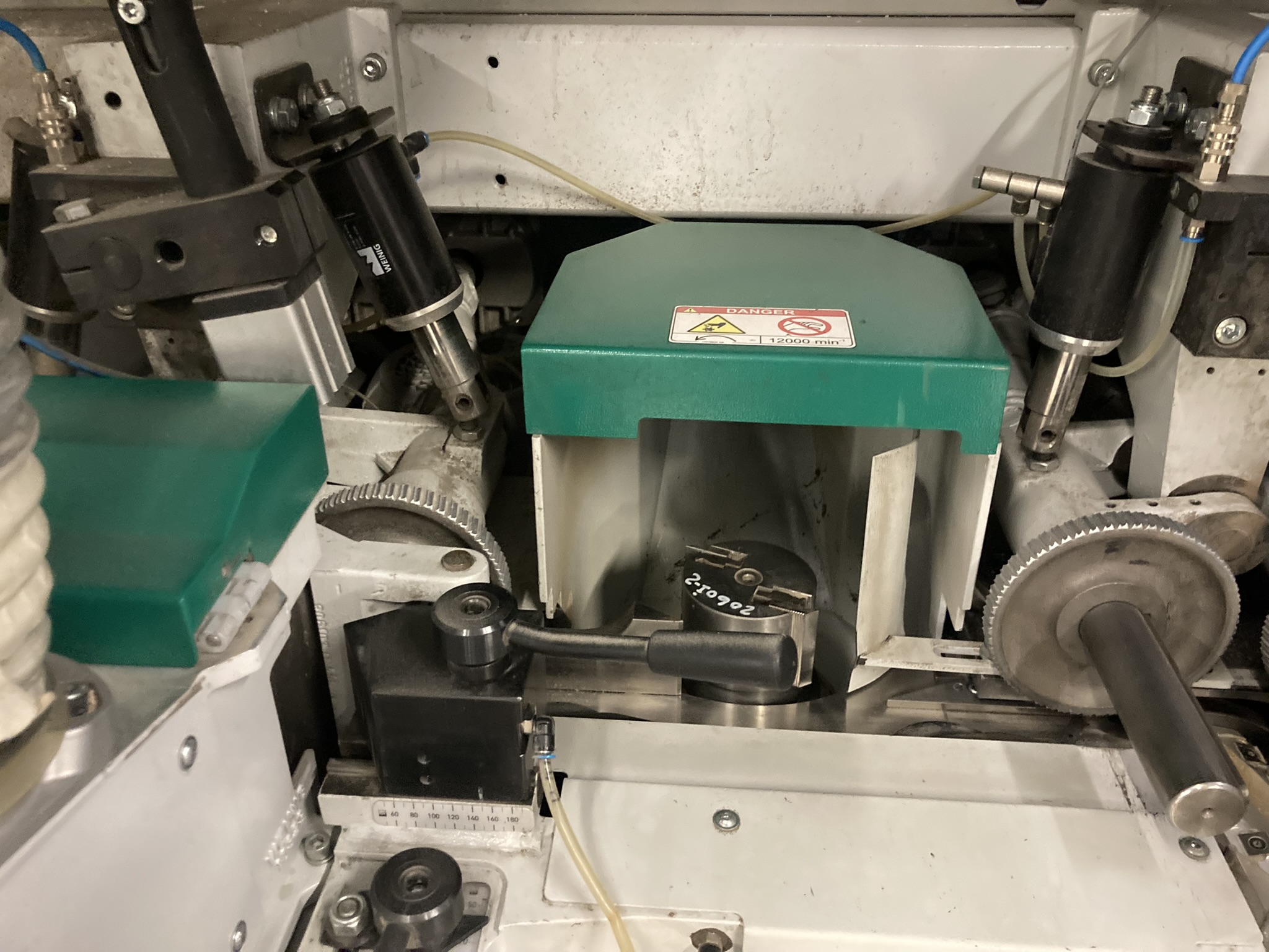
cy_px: 476
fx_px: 1026
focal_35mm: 28
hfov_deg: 63.4
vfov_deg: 49.7
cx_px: 634
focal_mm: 3.99
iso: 640
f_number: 1.8
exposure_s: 1/30
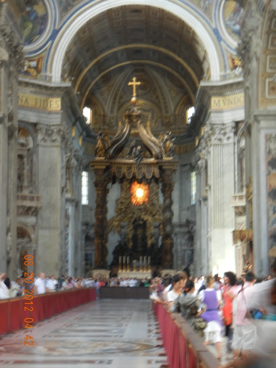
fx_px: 819
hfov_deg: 19.1
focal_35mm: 77
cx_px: 138
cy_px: 184
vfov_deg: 25.3
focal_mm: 13.9
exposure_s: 1/1.4
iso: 200
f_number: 4.3
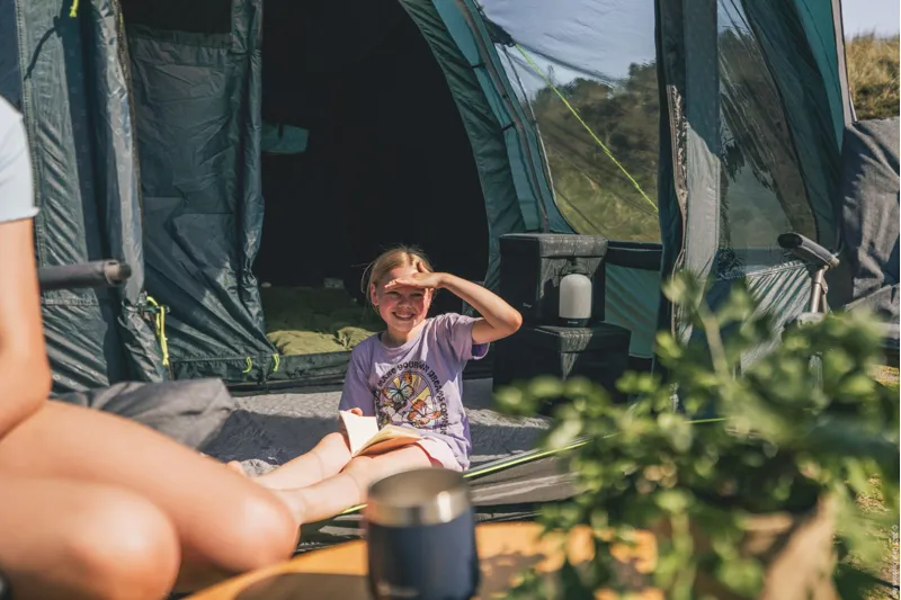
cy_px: 300
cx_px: 450
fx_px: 876
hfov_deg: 54.4
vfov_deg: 37.8
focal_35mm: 35
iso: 320
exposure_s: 1/5000
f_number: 2.8
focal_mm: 35
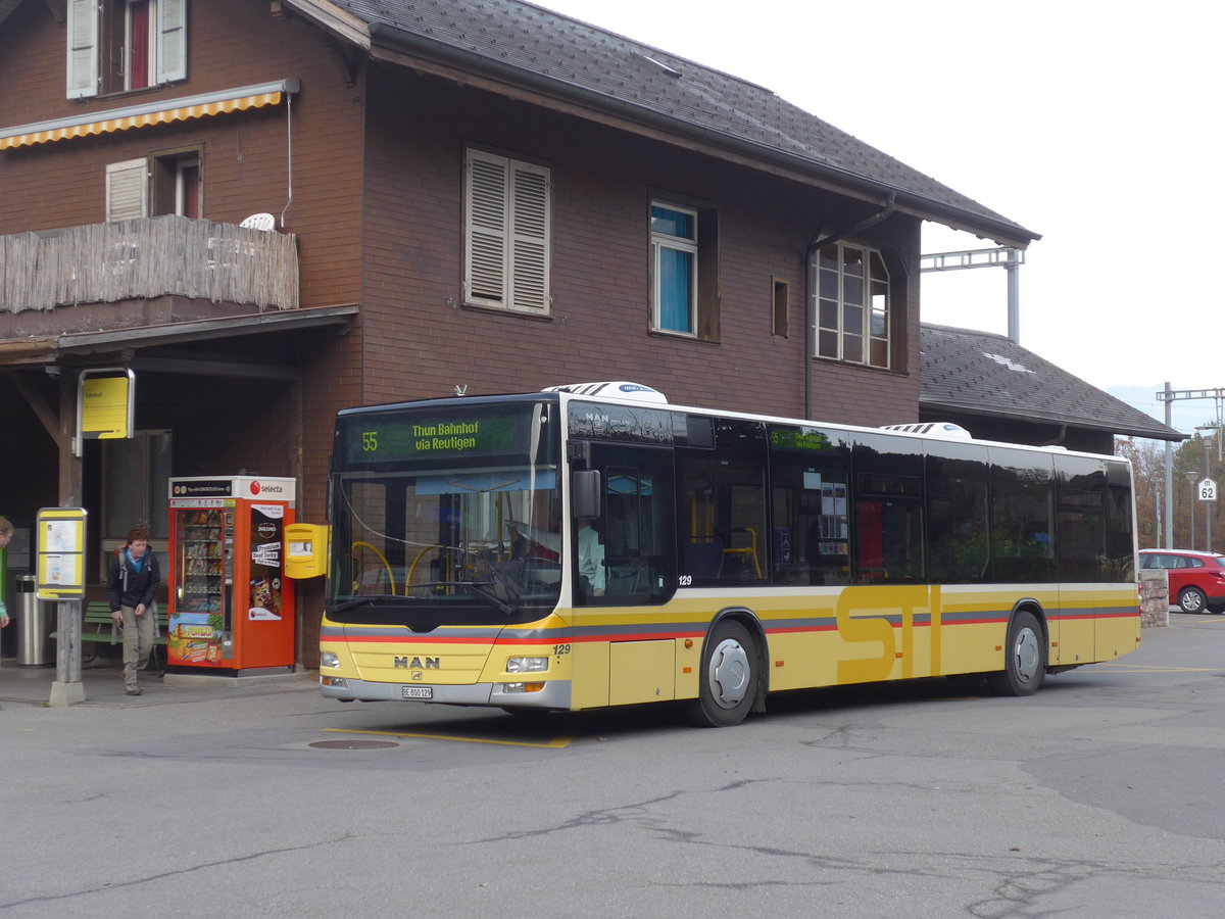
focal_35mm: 59
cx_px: 612
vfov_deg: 24.8
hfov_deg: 32.7
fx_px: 2088
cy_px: 460
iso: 80
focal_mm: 12
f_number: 3.5
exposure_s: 1/125
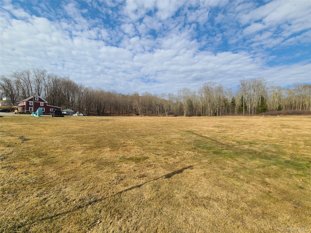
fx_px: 117
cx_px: 156
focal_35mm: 13
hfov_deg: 106.2
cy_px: 116
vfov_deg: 89.9
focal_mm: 2.2
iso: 50
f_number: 2.2
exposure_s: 1/1824
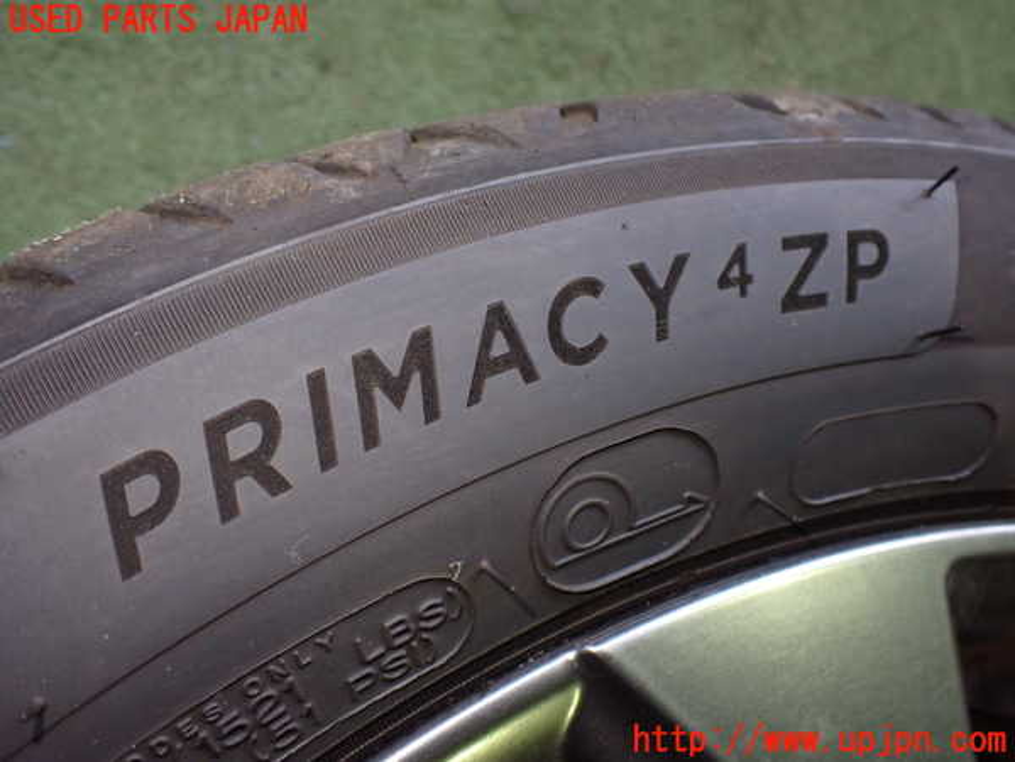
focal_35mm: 30
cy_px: 381
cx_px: 508
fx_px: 880
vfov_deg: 46.8
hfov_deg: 60.0
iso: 500
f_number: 2.3
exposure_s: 1/125
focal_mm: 5.4
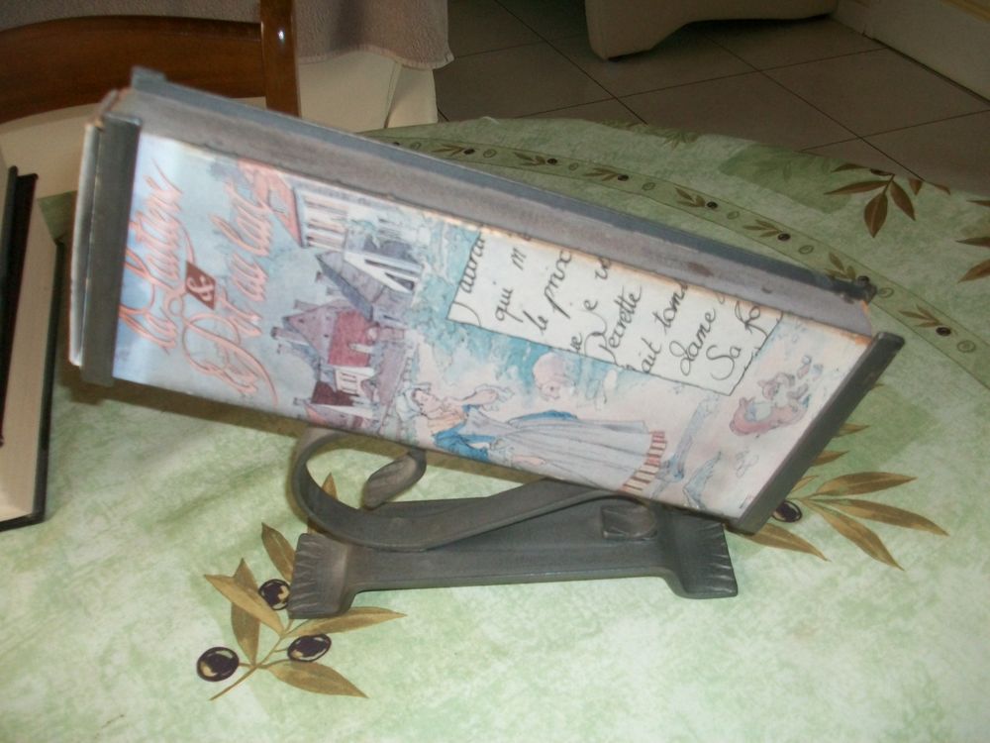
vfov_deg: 41.8
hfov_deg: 54.0
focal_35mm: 34
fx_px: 972
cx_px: 495
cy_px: 372
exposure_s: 1/60
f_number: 2.8
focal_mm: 5.7
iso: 120
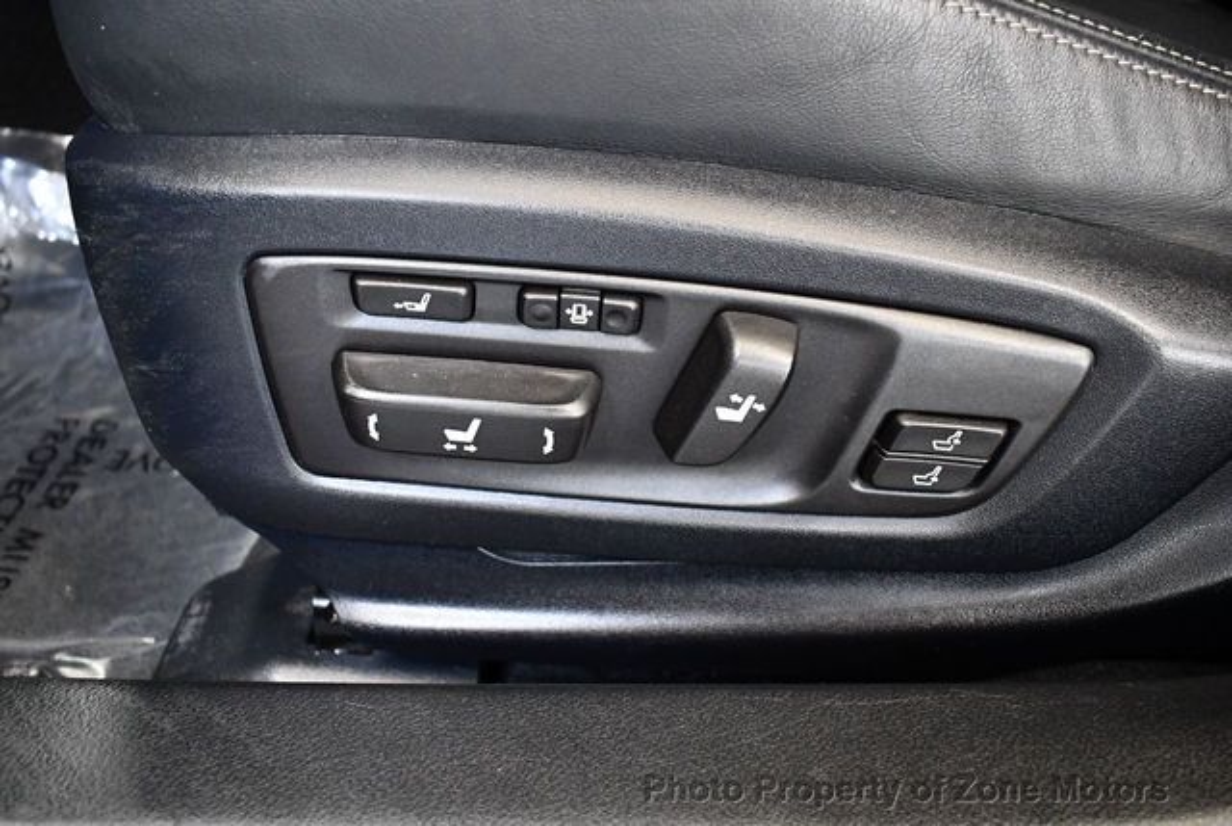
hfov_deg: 53.1
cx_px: 616
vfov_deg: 37.0
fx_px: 1234
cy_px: 413
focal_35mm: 36
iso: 3200
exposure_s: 1/60
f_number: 3.5
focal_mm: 18
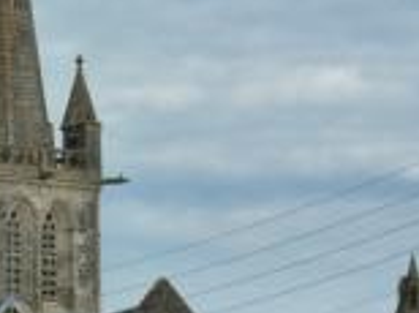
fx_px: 4508
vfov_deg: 4.0
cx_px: -73
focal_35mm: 373
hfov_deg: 5.3
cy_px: 229
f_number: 5
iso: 125
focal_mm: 21
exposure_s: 1/500
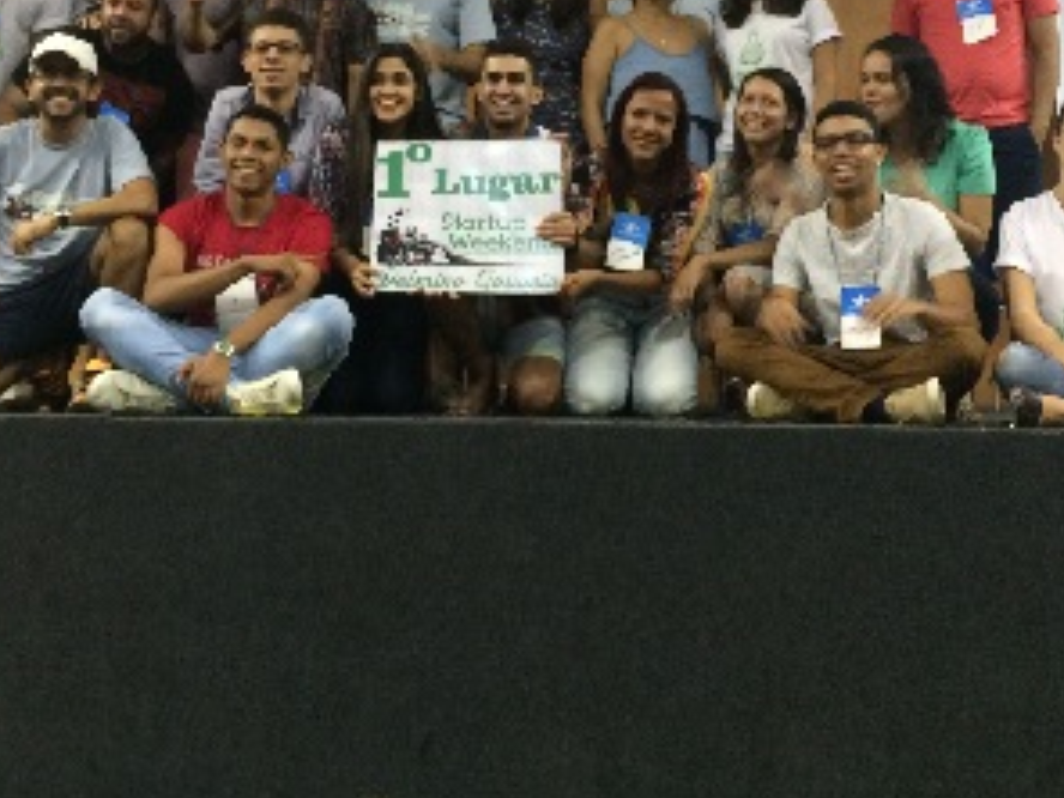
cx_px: 561
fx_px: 1506
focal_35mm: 49
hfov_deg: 38.9
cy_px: 164
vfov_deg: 29.0
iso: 320
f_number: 2.2
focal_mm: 4.15
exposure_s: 1/17
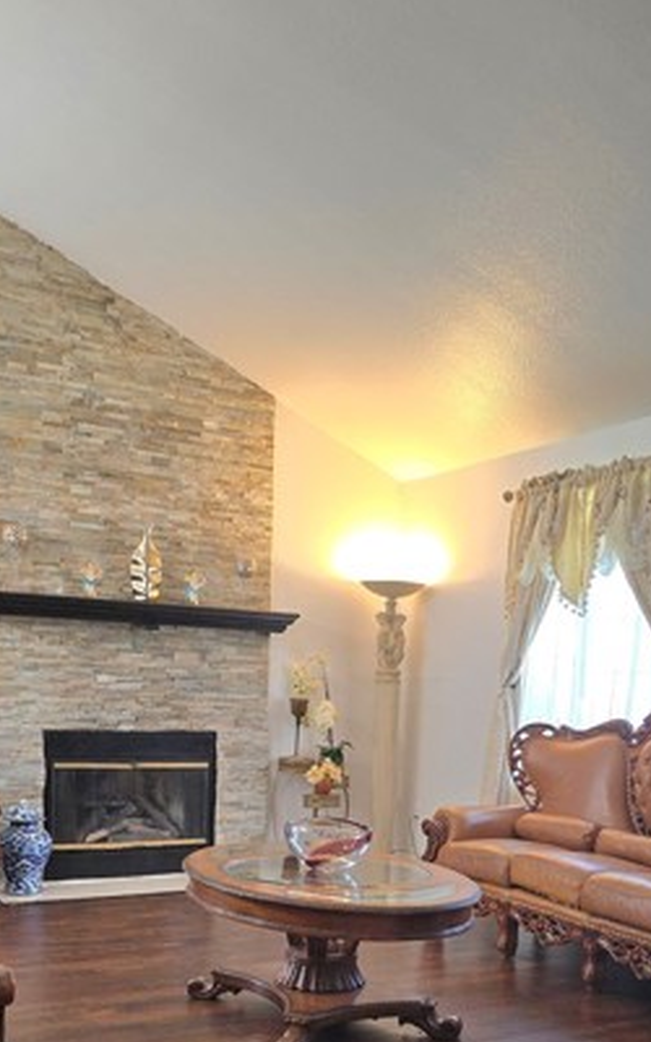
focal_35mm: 39
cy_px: 771
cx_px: 352
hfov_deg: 32.8
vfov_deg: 48.6
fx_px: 1107
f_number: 1.7
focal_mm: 6.3
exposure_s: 1/120
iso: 160
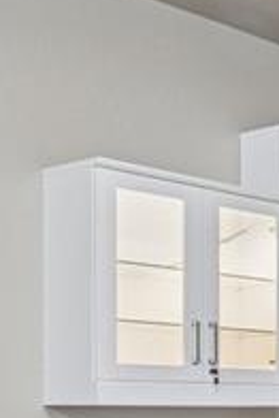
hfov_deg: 10.5
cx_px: 903
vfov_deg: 27.3
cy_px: 320
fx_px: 847
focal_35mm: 73
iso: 100
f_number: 11
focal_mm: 14
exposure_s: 4
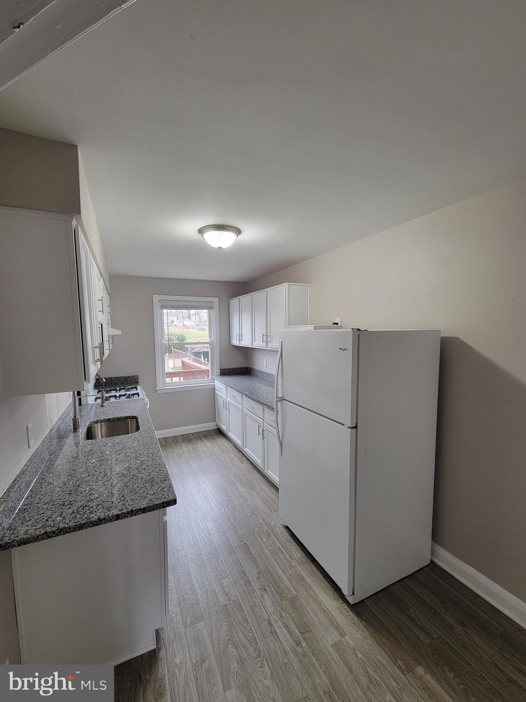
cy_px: 351
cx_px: 263
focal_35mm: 13
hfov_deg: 89.9
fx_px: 263
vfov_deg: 106.2
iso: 100
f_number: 2.2
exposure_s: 1/60
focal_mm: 2.2
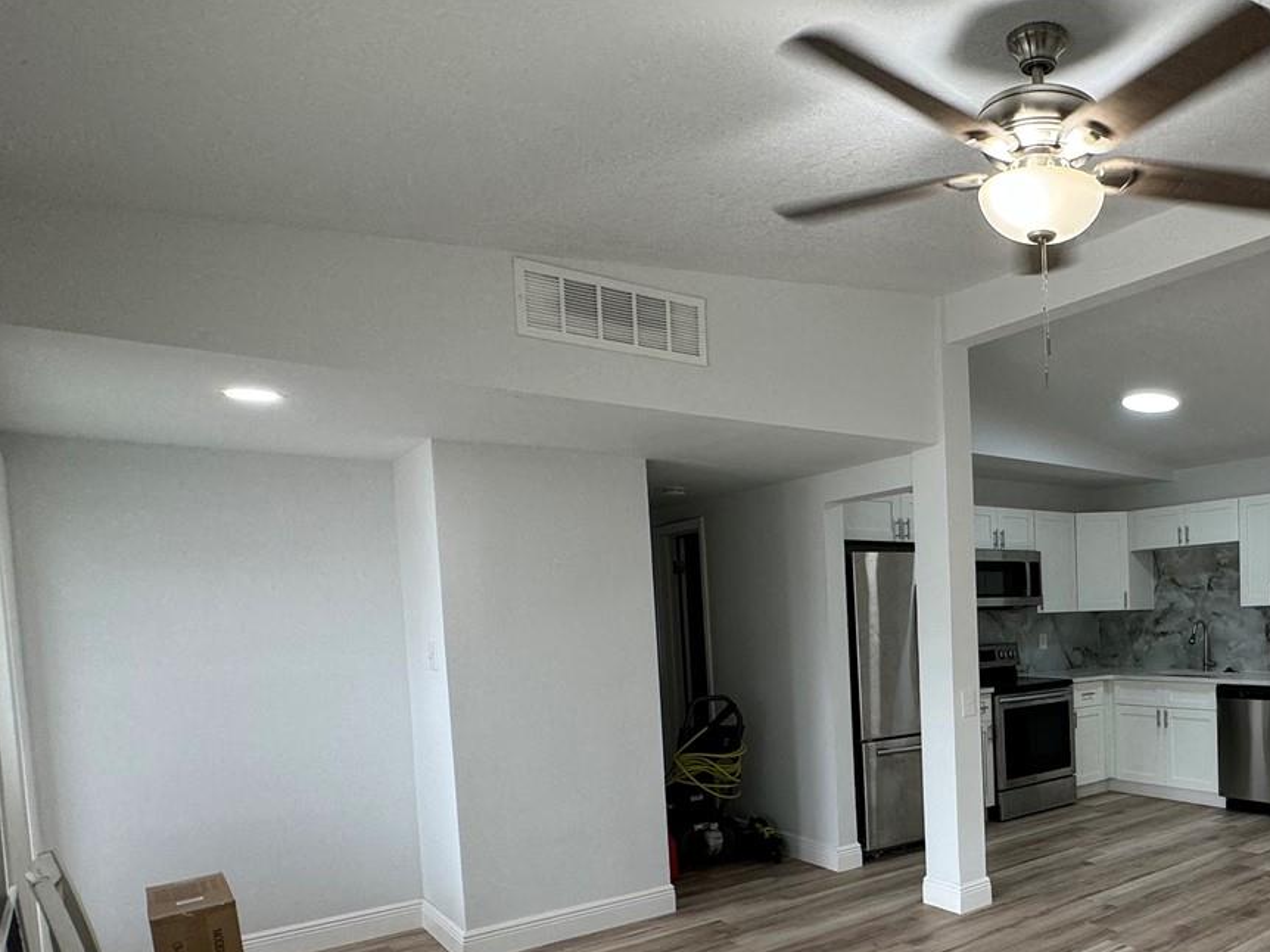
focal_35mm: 26
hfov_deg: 61.5
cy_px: 669
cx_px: 1025
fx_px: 954
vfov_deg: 51.6
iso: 125
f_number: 2.2
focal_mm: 2.22
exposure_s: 1/120
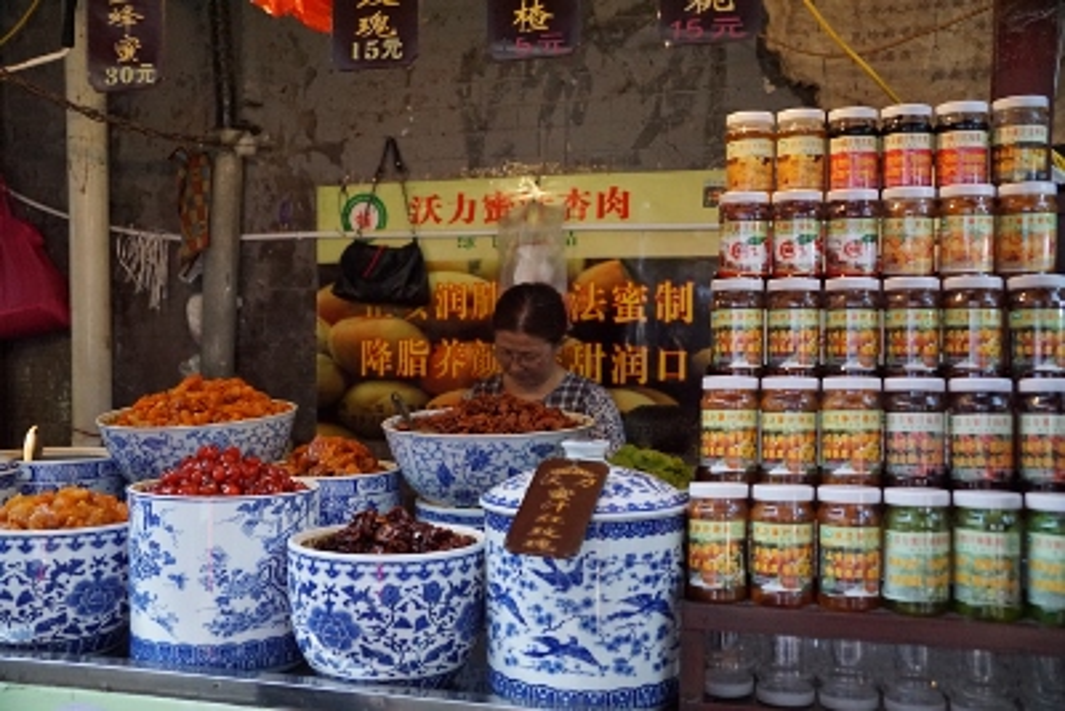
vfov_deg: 36.9
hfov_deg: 53.1
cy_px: 356
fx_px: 1065
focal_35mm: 36
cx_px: 532
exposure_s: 1/1000
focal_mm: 24
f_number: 4
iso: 3200
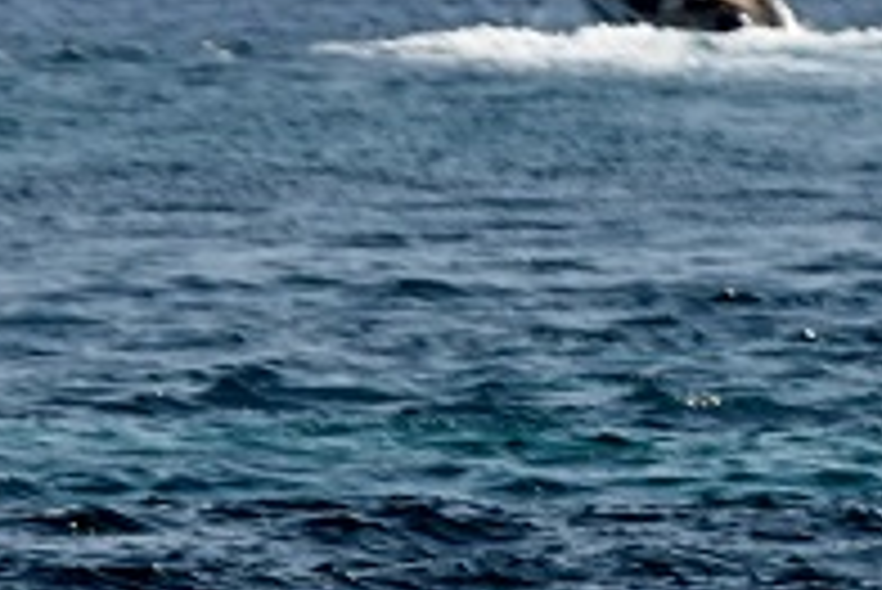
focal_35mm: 962
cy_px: 1646
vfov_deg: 1.4
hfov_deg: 2.1
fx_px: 23586
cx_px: -675
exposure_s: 1/1000
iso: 110
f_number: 5.6
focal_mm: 145
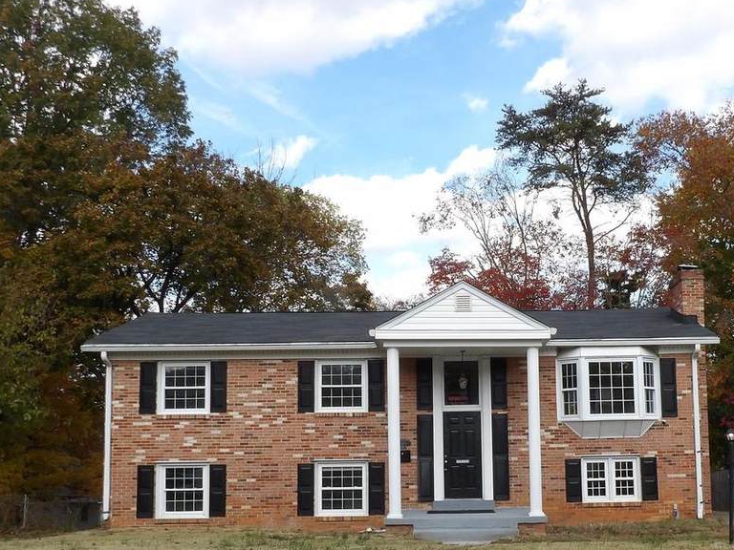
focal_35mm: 40
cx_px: 471
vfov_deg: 35.4
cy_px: 389
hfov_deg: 46.3
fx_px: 848
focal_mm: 4.3
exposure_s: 1/178
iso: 100
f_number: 5.6
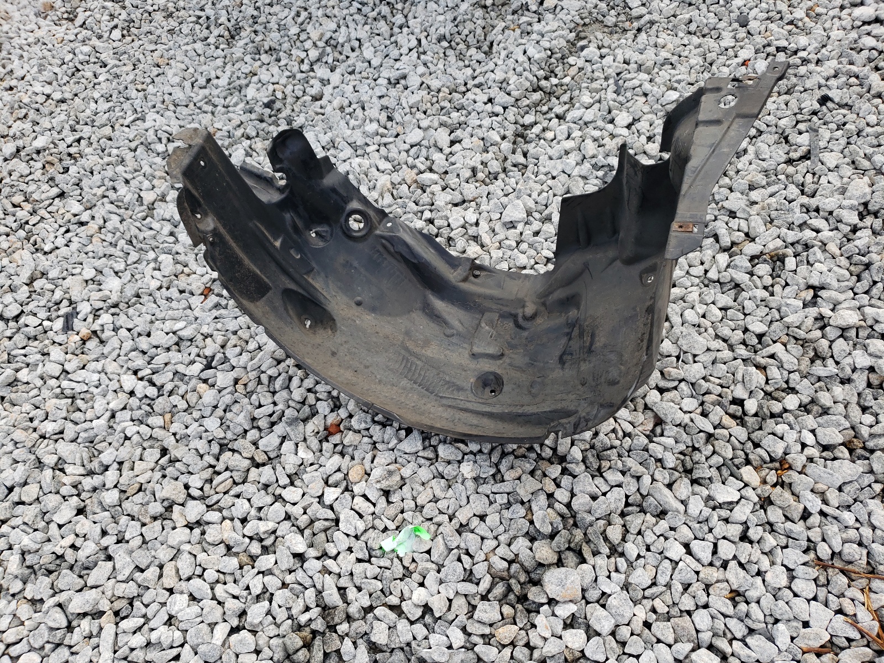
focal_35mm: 26
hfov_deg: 67.3
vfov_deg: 53.1
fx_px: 664
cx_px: 442
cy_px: 332
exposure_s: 1/556
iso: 50
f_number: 1.5
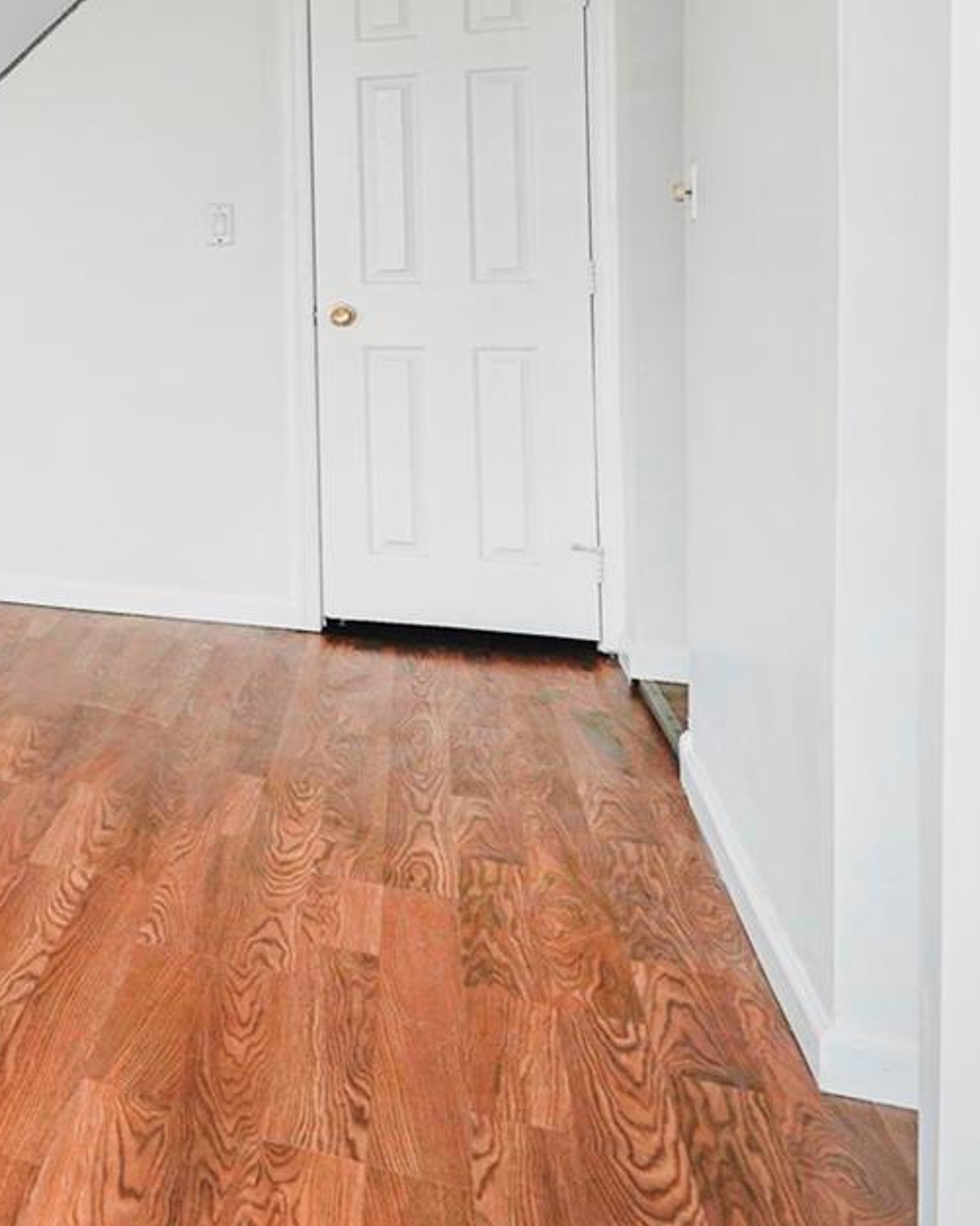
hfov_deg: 18.8
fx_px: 1777
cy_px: 270
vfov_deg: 36.9
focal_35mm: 49
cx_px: -992
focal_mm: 16
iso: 100
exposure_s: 1/60
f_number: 5.6
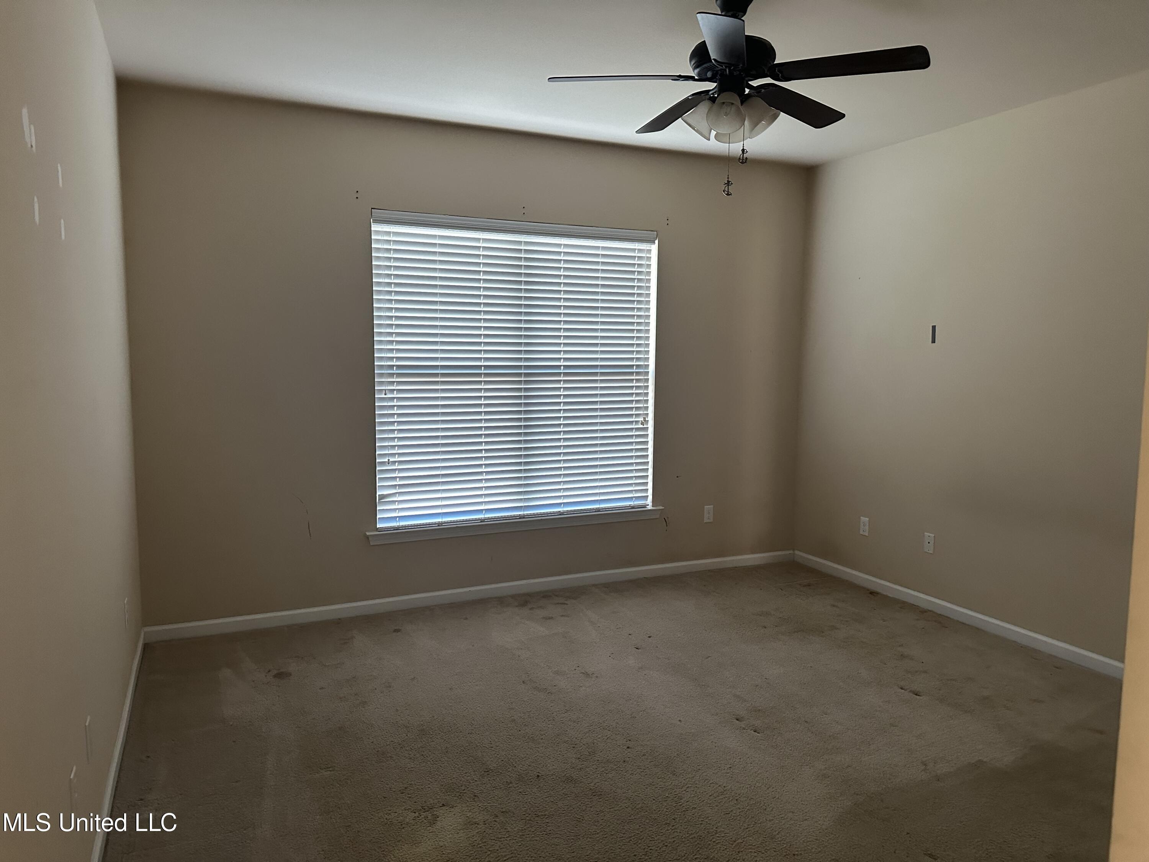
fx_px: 797
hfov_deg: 71.6
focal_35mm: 24
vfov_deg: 56.8
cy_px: 431
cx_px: 574
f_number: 1.78
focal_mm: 6.86
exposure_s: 1/60
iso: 500
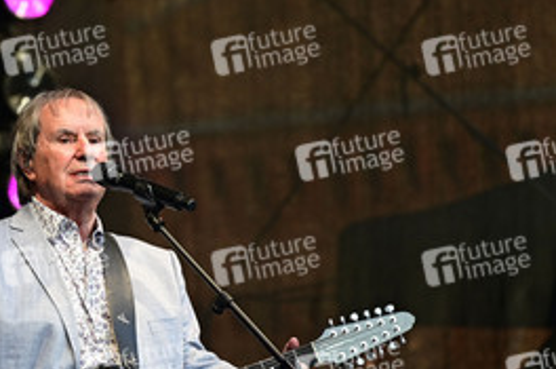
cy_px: 314
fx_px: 5272
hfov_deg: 6.0
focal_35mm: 342
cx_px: 83
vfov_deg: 4.0
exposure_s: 1/500
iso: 320
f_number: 4.5
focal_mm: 200
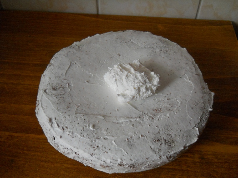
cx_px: 119
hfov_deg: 45.8
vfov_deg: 35.1
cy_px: 89
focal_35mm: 41
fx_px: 282
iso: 400
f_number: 3.1
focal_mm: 6.72
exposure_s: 1/50
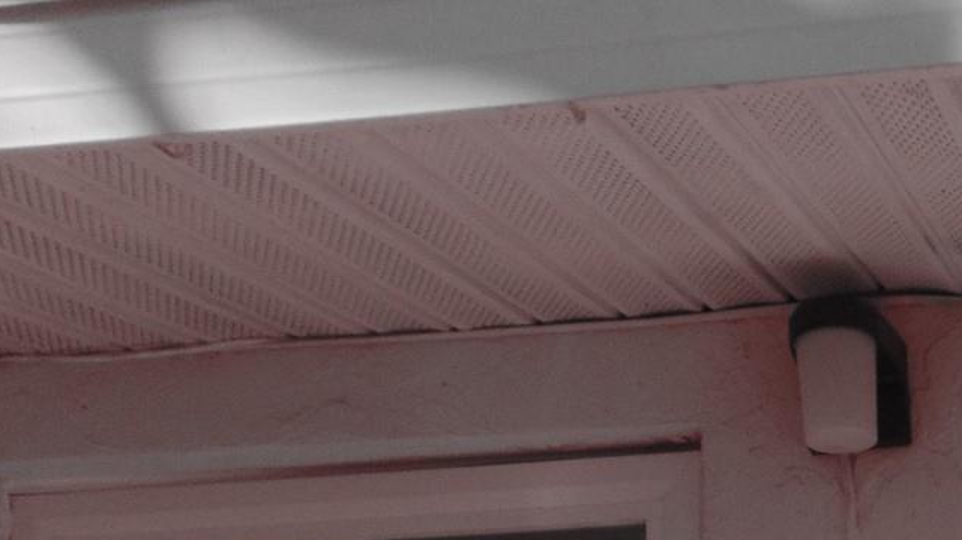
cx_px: 1121
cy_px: 876
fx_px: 1734
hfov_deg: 27.6
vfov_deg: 15.8
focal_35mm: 68
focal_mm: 4.5
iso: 80
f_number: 7.7
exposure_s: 1/320
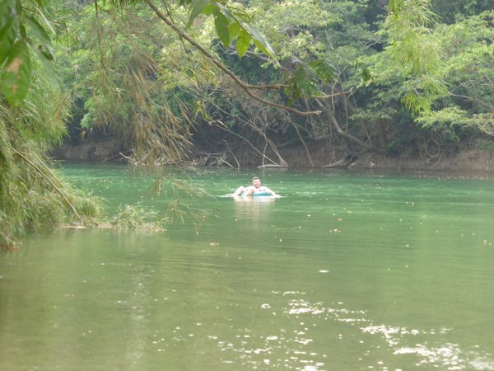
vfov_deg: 15.2
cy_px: 186
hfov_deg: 20.2
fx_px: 1384
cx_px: 247
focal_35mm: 97
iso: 320
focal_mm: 16.1
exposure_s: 1/60
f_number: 5.2
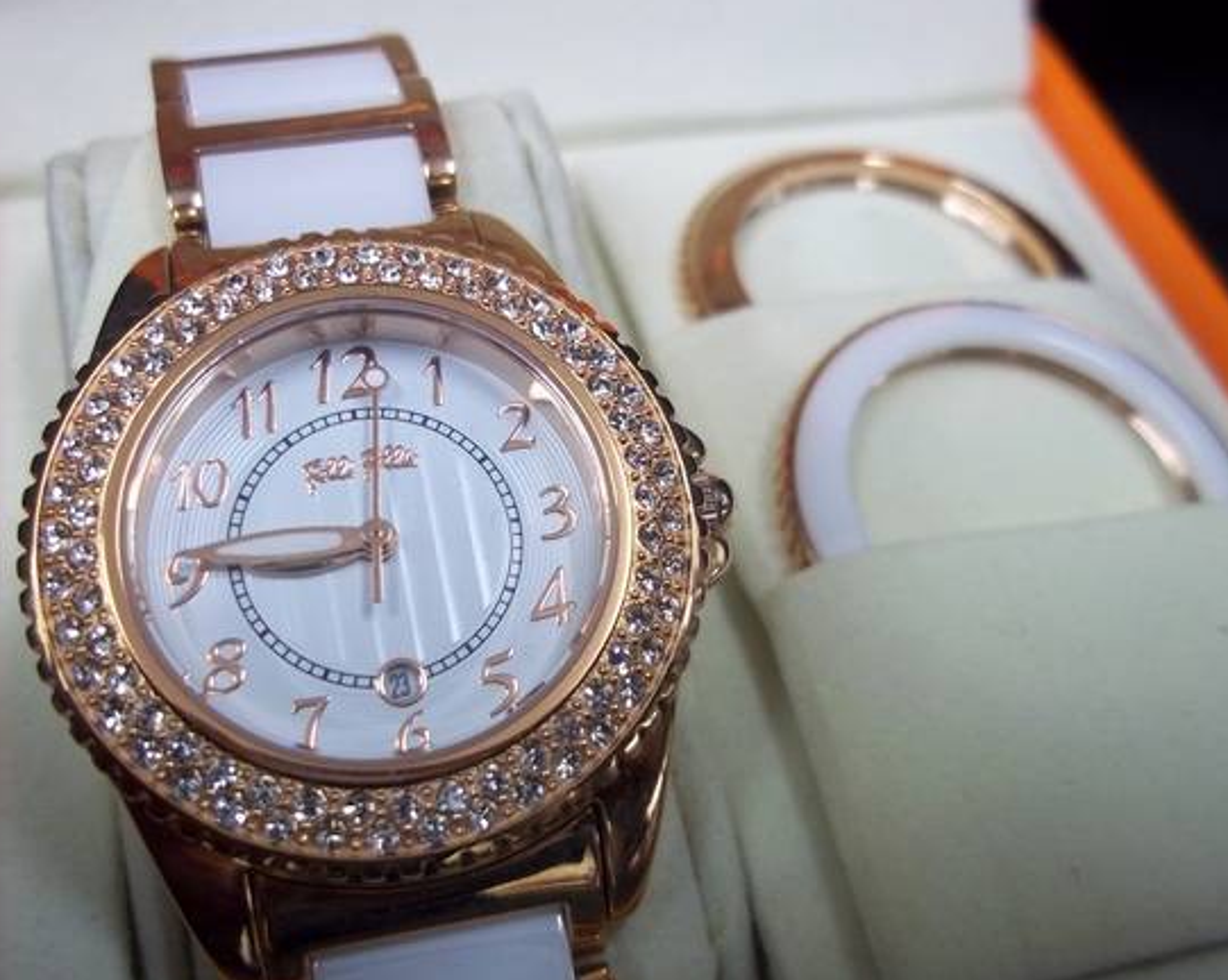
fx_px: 1416
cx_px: 608
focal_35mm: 39
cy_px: 497
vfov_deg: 38.2
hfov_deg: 46.9
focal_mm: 6.5
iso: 160
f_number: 3.1
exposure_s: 1/30
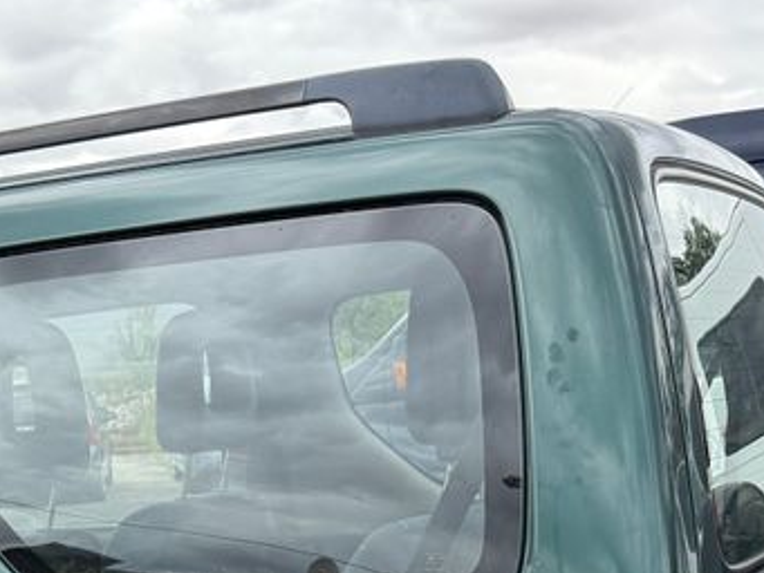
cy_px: 768
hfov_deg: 26.1
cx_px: 67
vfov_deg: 18.8
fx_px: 1590
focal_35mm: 72
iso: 100
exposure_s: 1/1770
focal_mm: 6.76
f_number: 1.78
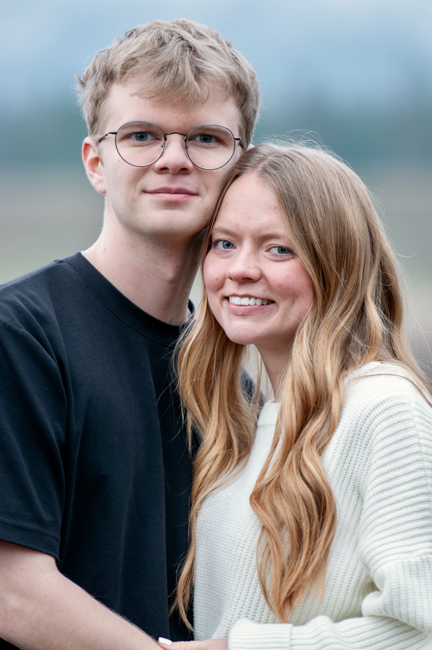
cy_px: 325
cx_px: 216
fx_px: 5414
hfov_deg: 4.6
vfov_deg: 6.9
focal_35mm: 300
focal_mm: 200
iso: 200
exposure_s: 1/15
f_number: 2.8
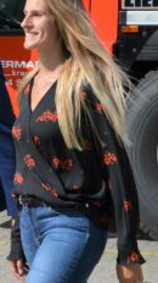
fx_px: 911
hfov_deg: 9.8
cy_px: 84
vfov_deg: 17.5
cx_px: -2
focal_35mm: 122
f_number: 7.1
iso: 400
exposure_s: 1/1600
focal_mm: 30
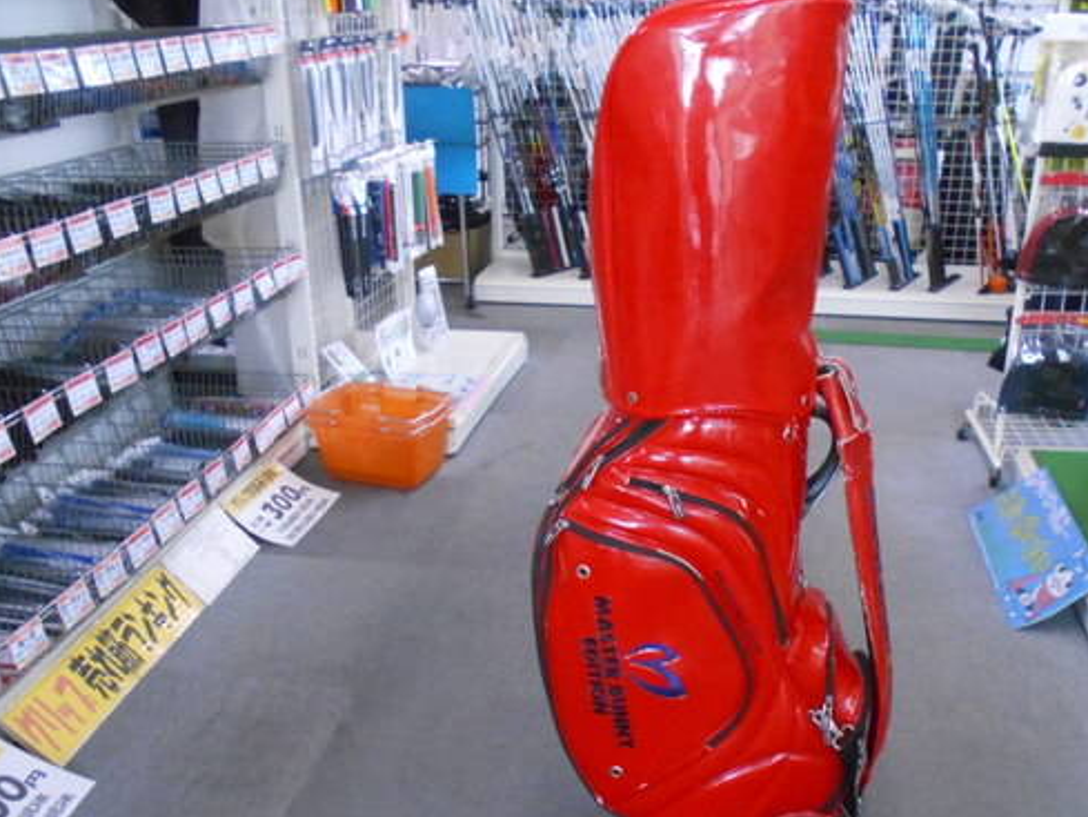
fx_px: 1069
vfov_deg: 41.7
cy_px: 481
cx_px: 630
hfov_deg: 53.7
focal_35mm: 34
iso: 800
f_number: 3.2
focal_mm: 4.6
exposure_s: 1/160
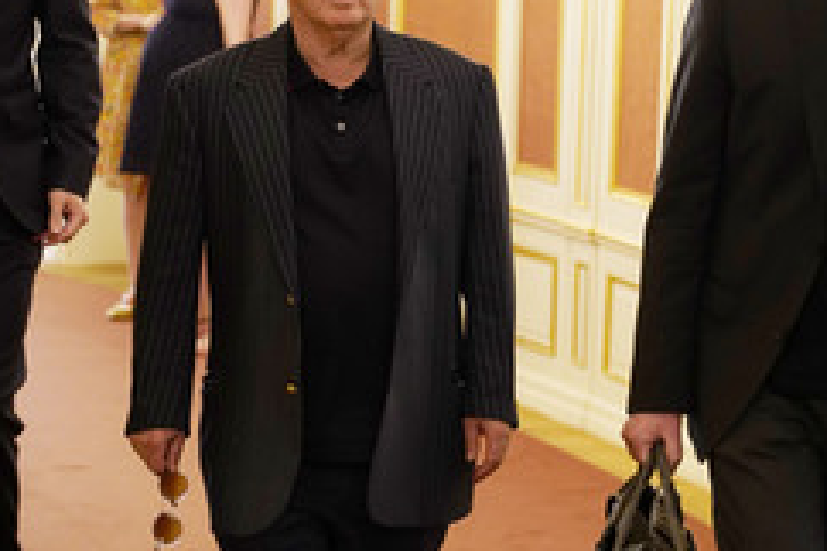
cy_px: 113
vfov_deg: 9.8
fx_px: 3214
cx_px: 507
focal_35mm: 140
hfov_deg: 14.7
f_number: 4
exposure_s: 1/100
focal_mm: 75
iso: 3200
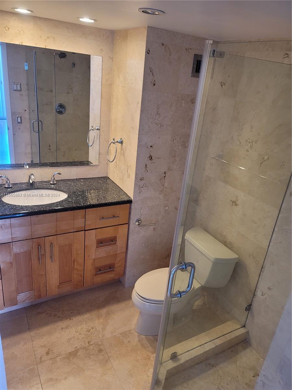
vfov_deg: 69.4
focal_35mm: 25
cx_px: 146
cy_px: 195
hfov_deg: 54.9
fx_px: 281
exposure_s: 1/120
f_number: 1.8
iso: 250
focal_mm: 7
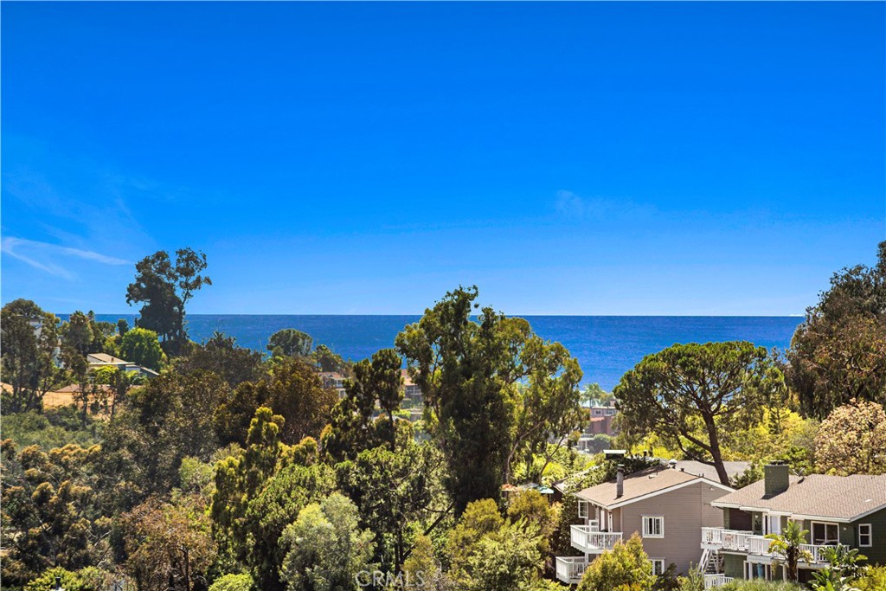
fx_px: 4184
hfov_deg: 12.1
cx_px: 443
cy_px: 296
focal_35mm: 170
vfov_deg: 8.1
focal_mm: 170
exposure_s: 1/640
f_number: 7.1
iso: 160
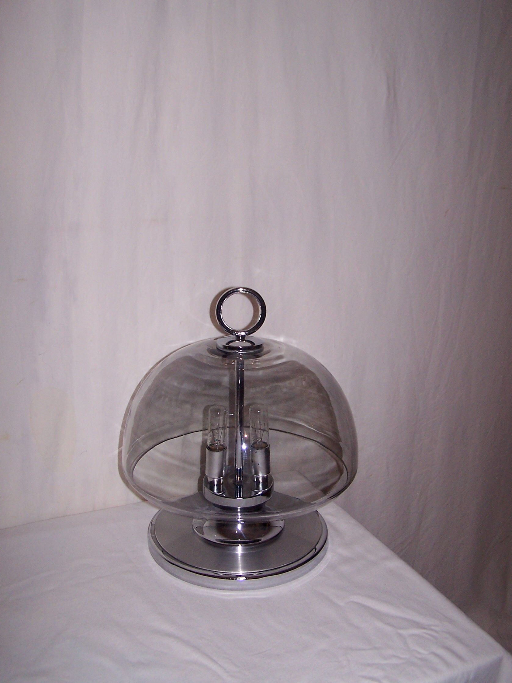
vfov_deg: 47.9
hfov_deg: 36.8
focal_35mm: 39
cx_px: 254
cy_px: 348
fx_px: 769
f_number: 2.8
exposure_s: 1/60
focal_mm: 6.3
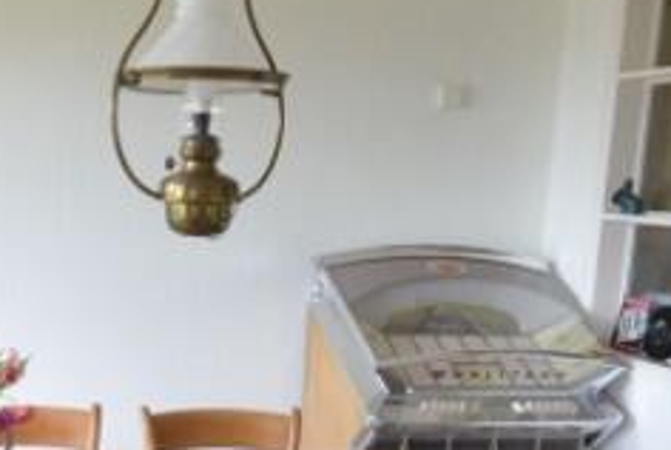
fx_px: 1213
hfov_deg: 30.4
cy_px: 523
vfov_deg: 19.9
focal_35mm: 65
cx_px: 165
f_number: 8
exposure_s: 1/25
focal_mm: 10
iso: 400
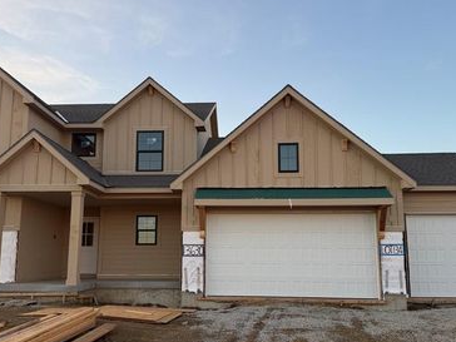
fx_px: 435
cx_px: 214
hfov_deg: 55.3
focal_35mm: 33
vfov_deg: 42.8
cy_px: 195
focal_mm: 6.76
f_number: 1.78
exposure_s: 1/521
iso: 80
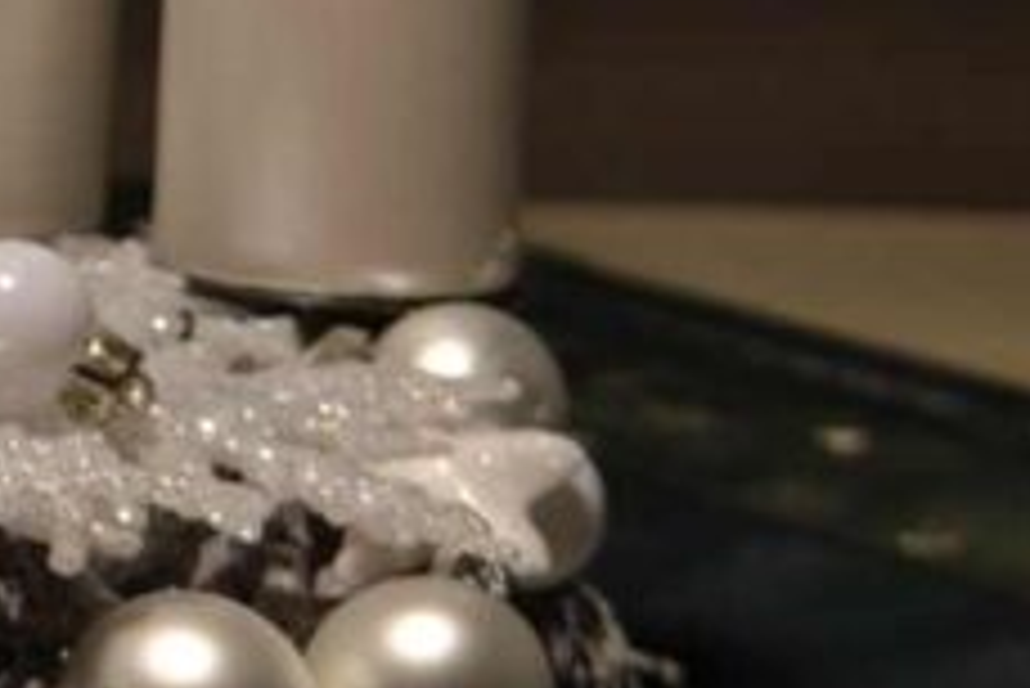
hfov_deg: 12.4
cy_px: 261
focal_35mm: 161
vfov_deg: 8.5
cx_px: -256
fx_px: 4609
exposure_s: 1/25
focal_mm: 32
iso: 400
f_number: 4.8
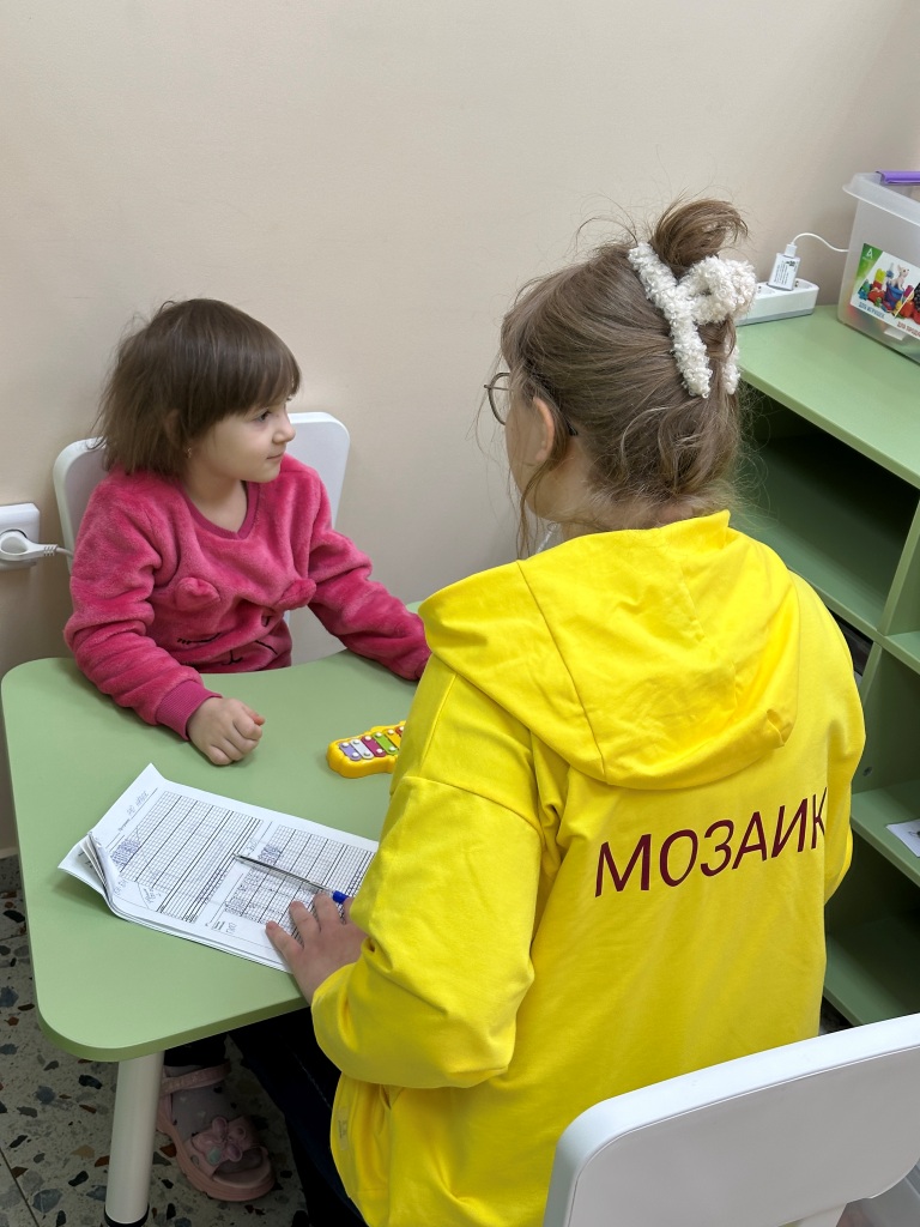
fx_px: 1701
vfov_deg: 39.7
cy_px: 614
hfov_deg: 30.3
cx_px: 460
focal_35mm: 48
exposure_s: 1/121
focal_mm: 6.86
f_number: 1.78
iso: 64
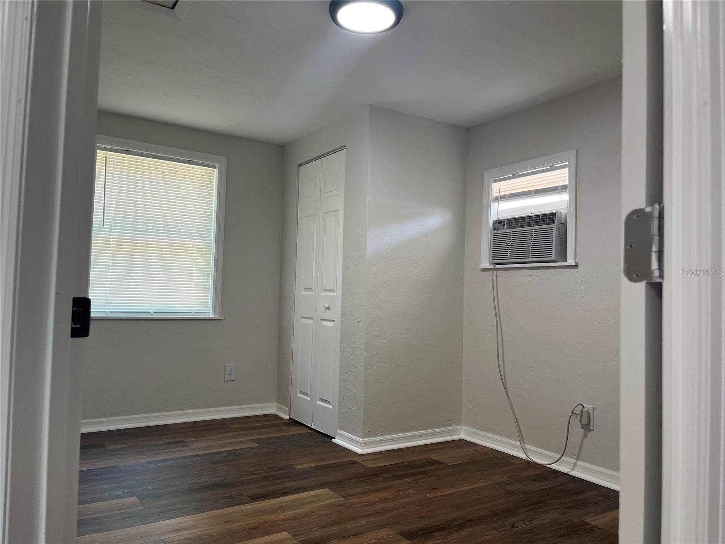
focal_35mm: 26
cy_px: 272
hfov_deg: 67.3
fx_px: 545
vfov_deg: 53.1
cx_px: 362
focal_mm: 5.1
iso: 125
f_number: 1.6
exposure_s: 1/120
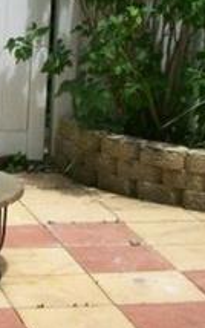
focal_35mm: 137
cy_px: 90
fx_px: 1223
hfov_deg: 9.5
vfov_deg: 15.2
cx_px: -11
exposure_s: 1/489
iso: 80
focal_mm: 6
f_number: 4.8
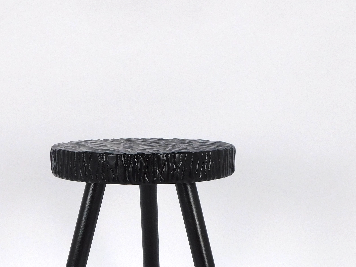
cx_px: 137
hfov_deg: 34.8
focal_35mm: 55
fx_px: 566
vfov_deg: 25.9
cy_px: 228
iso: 125
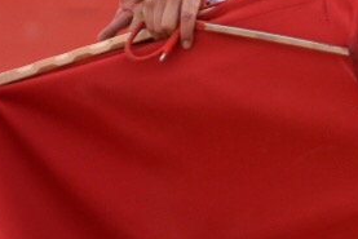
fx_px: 14556
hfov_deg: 1.4
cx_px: 386
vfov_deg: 0.9
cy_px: 121
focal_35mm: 1463
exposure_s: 1/640
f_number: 5.6
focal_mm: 250
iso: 1000
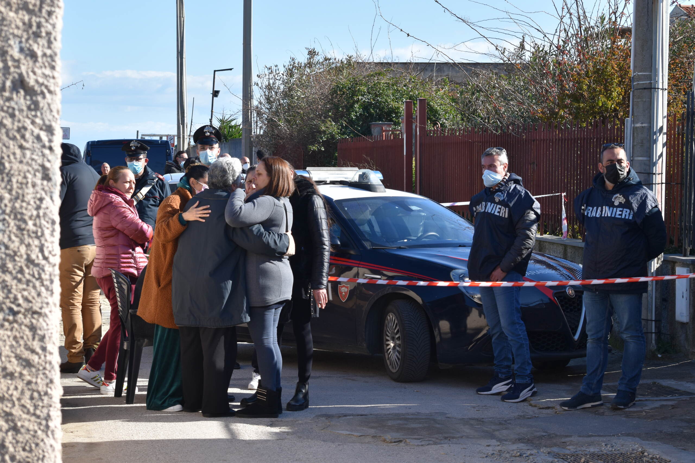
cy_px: 232
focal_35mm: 102
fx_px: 1969
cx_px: 348
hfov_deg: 20.0
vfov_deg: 13.4
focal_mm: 68
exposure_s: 1/320
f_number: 9
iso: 200
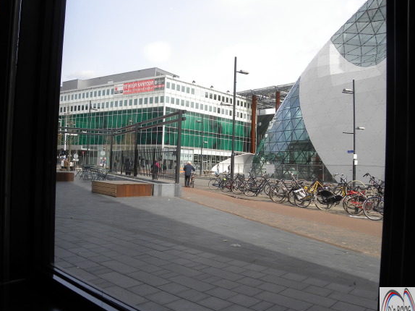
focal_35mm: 29
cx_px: 192
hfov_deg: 61.6
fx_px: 348
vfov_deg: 48.2
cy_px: 157
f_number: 4.5
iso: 64
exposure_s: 1/244
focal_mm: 4.6
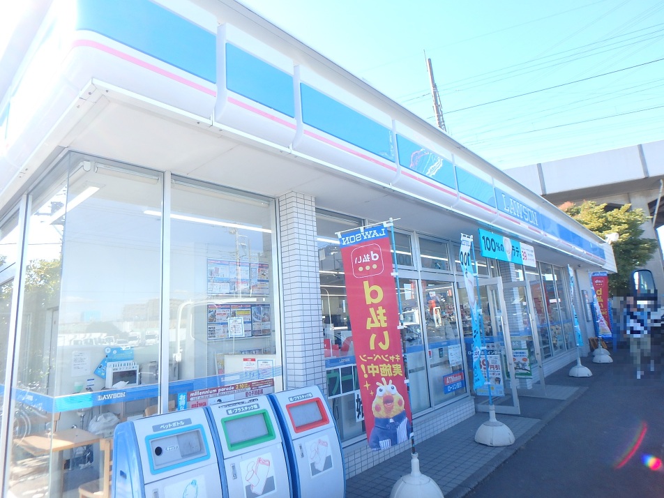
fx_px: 403
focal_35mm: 21
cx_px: 332
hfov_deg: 79.0
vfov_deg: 63.4
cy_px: 249
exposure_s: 1/200
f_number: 3.5
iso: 125
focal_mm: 3.7
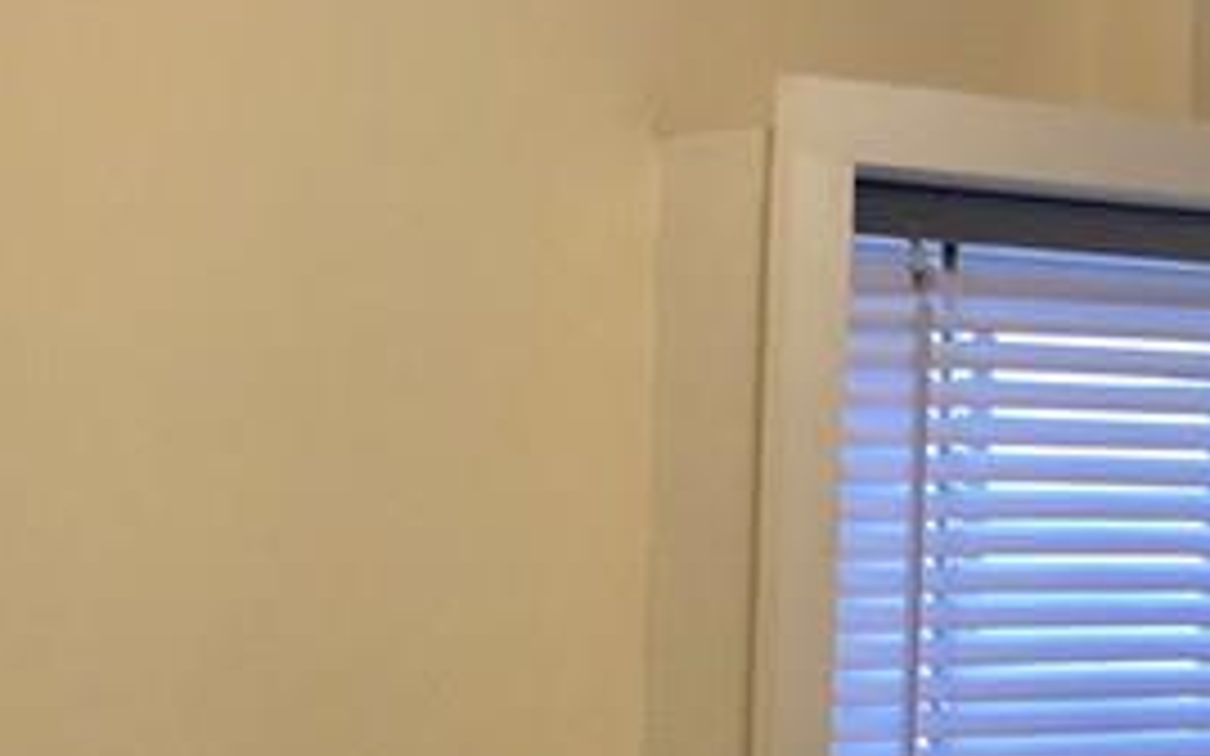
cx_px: 747
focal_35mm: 113
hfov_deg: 18.4
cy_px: 1246
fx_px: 3726
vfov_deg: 11.0
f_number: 1.8
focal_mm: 3.99
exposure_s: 1/60
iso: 32
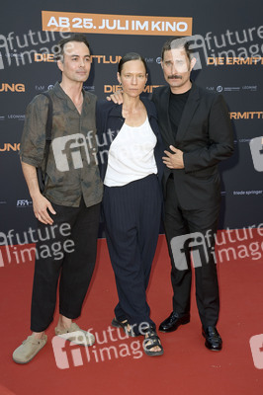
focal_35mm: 50
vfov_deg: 39.6
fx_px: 549
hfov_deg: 26.9
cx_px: 132
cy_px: 198
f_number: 8
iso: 640
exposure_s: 1/160
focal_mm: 50
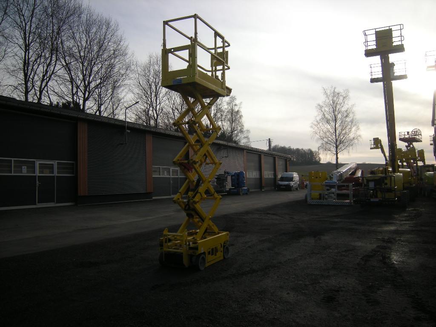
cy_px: 164
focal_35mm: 28
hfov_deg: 63.4
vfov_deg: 49.7
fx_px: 353
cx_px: 218
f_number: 5.6
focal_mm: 4.7
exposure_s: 1/240
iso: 64
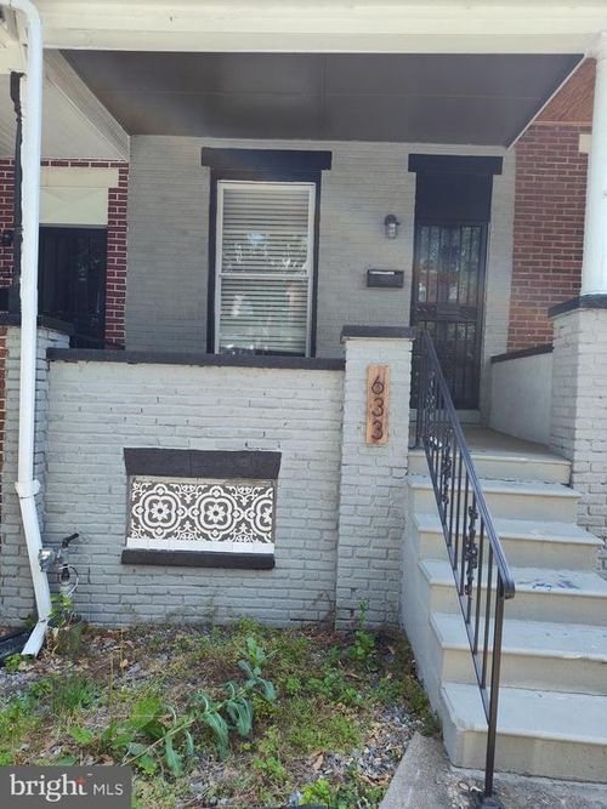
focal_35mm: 23
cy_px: 404
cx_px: 304
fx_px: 538
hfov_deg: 58.9
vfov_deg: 73.9
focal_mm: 5.56
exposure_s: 1/227
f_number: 1.8
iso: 100
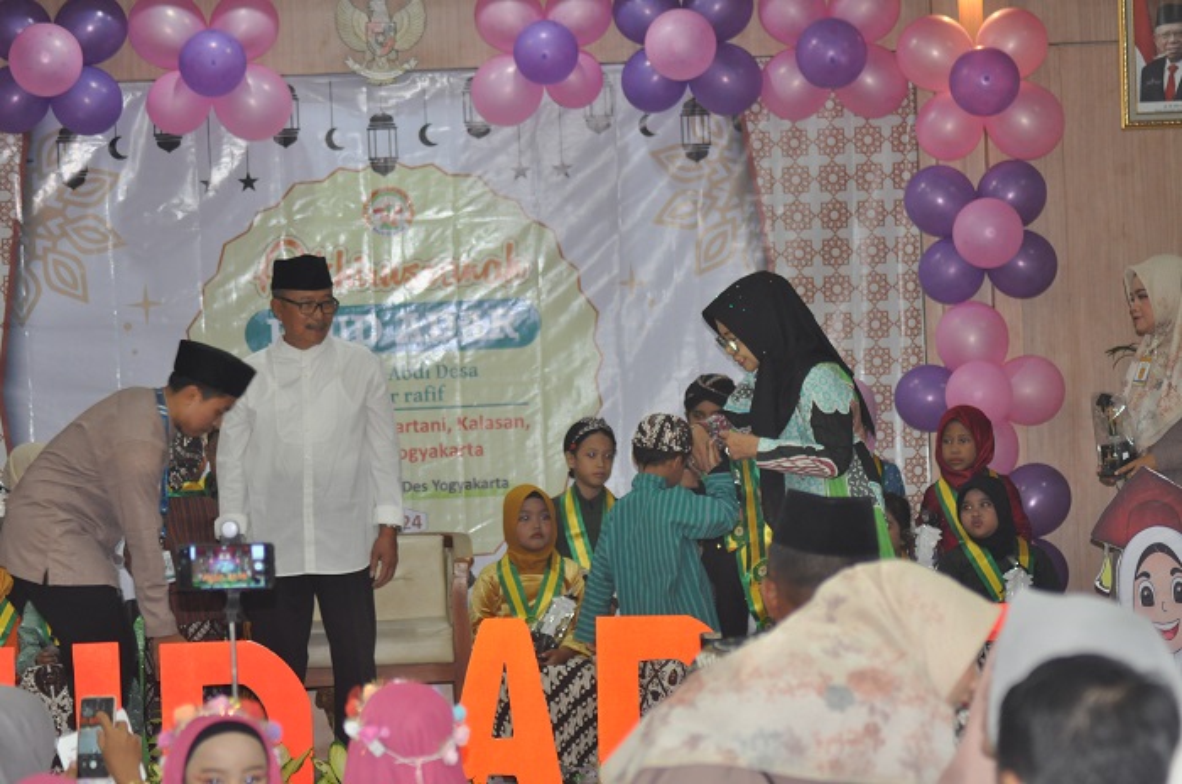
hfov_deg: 14.9
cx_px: 591
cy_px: 392
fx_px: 4523
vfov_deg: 9.9
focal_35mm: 138
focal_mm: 92
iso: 800
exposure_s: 1/60
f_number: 4
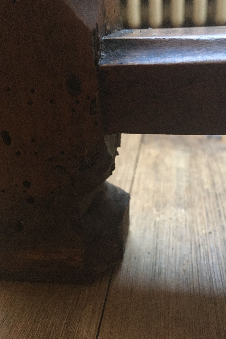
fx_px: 292
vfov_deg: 60.3
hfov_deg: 42.3
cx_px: 124
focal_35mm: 31
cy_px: 167
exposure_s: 1/17
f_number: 2.2
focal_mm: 4.15
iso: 200
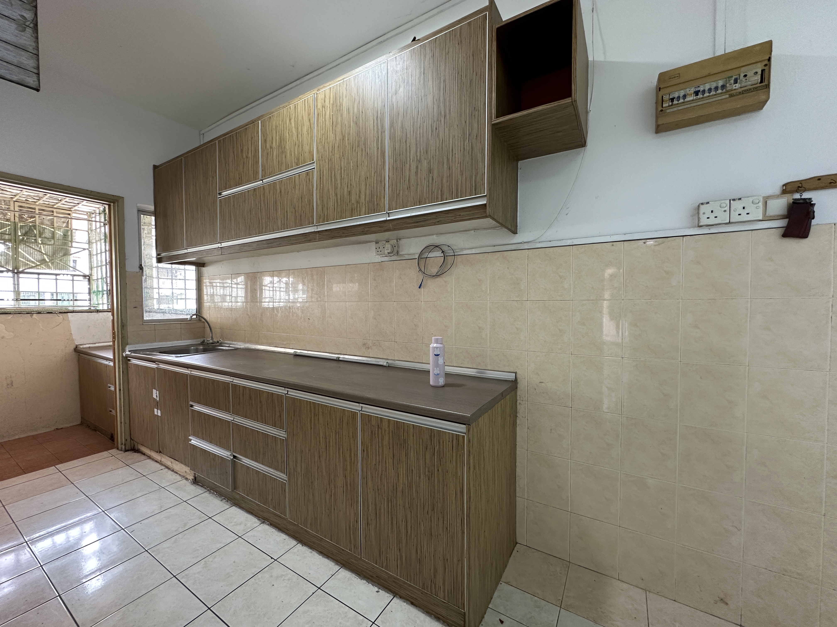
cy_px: 314
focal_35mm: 14
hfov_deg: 102.1
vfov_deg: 85.7
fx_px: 339
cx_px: 418
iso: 160
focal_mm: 2.22
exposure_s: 1/50
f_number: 2.2
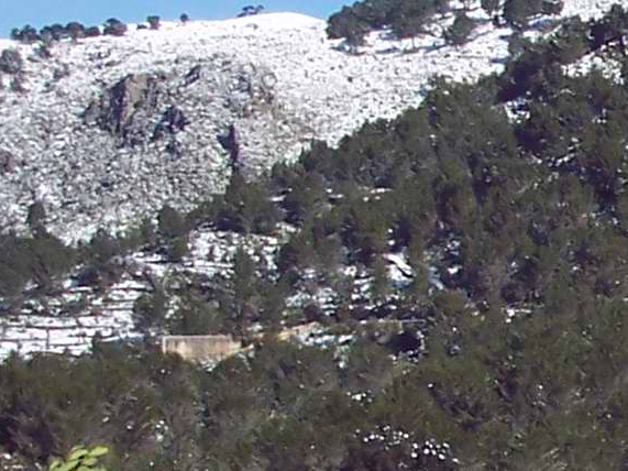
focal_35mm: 195
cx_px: 1163
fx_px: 3537
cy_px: 457
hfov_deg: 9.6
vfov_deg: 7.6
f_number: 5.6
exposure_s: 1/500
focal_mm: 8
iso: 100
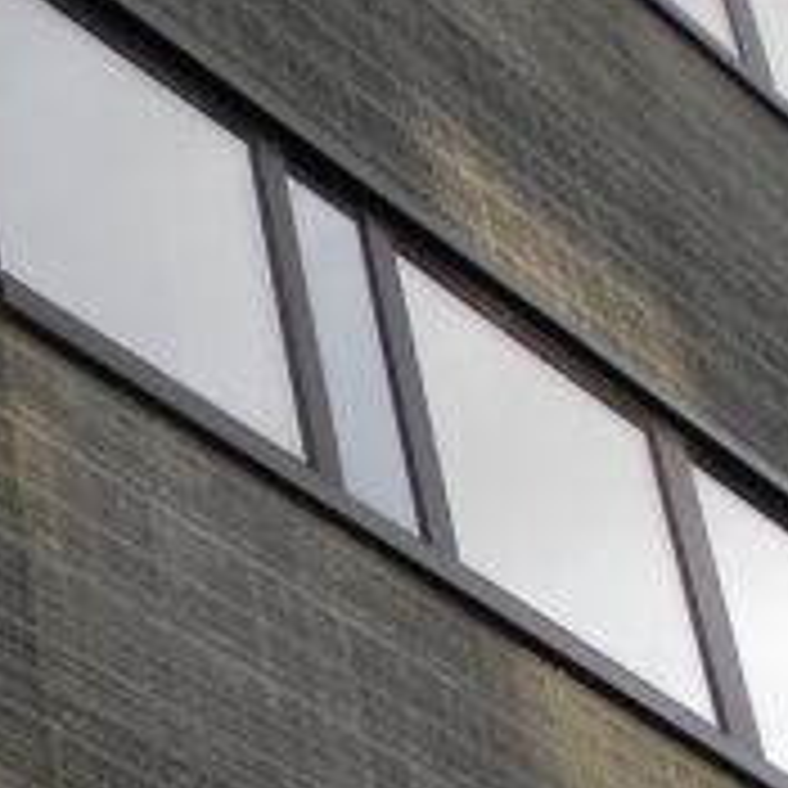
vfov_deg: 11.9
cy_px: 549
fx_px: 3786
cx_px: 320
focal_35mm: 147
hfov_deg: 11.9
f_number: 3.1
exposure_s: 1/160
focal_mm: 6.3
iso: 64
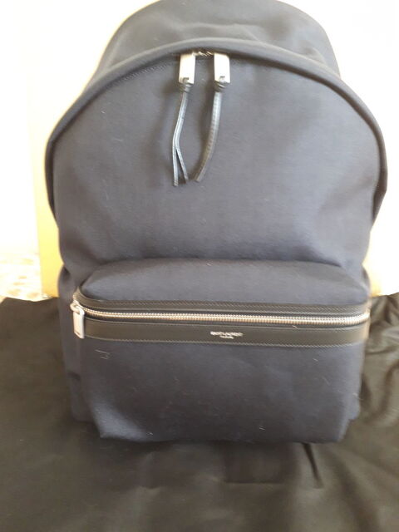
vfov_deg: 65.3
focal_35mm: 27
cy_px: 266
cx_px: 200
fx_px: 415
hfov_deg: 51.4
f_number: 1.9
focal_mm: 3.6
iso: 250
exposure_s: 1/25
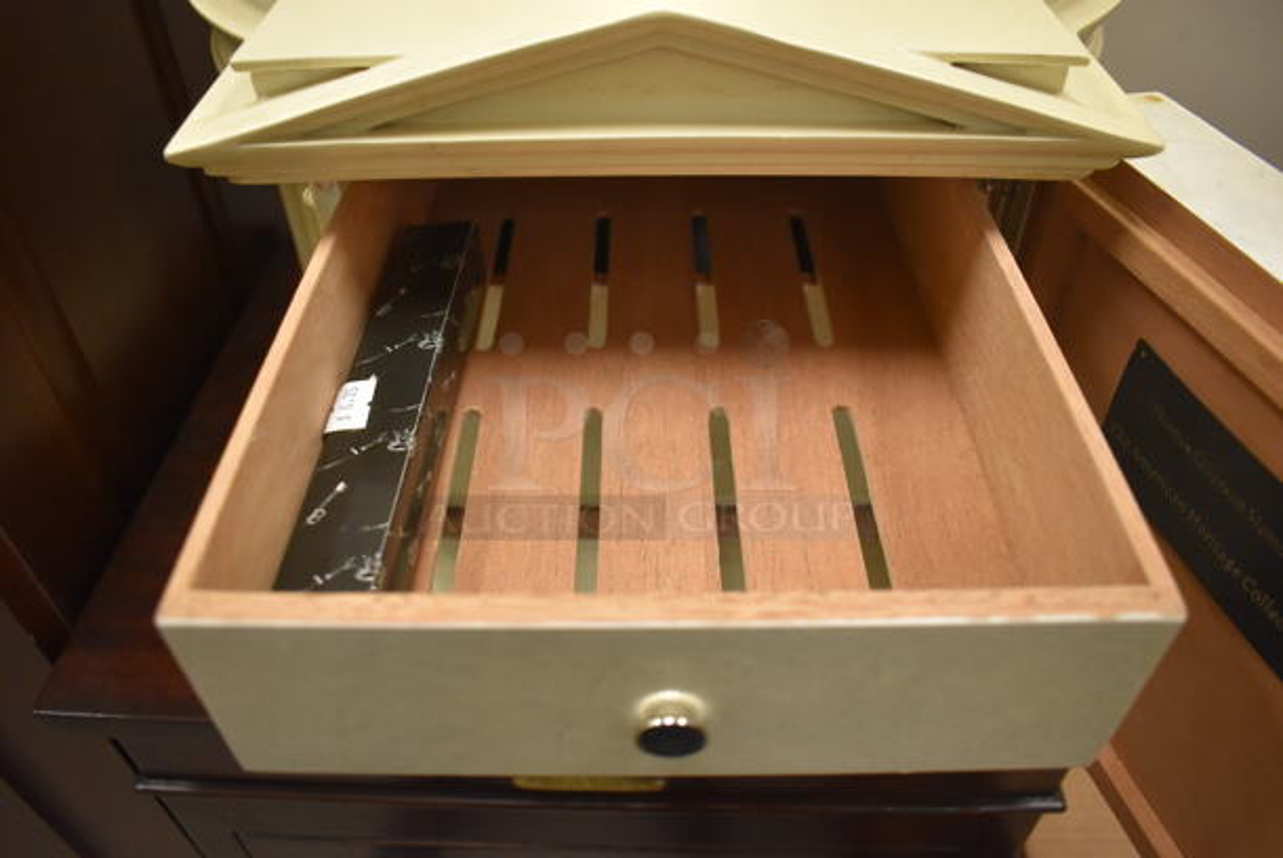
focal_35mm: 27
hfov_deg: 67.3
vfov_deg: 48.0
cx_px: 642
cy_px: 429
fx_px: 963
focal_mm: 18
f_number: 3.5
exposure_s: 1/125
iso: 1600
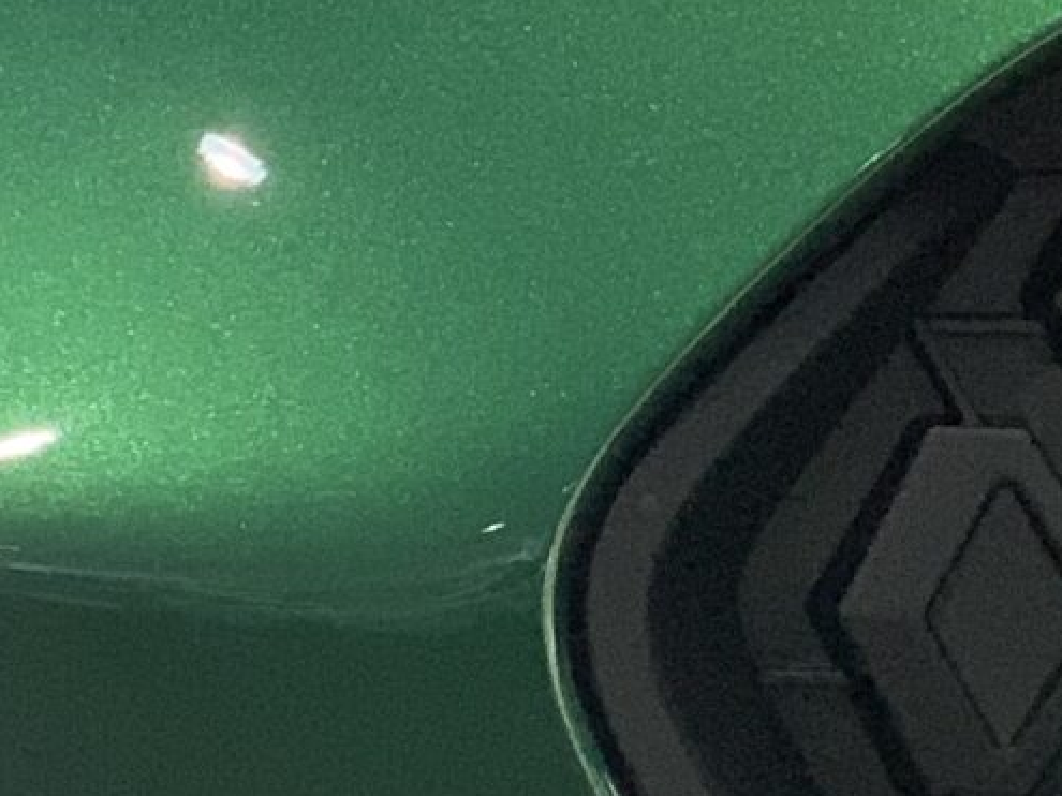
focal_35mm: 269
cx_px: -1189
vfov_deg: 5.5
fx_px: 8251
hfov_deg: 7.1
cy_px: 680
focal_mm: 6
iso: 100
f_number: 2.4
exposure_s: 1/100
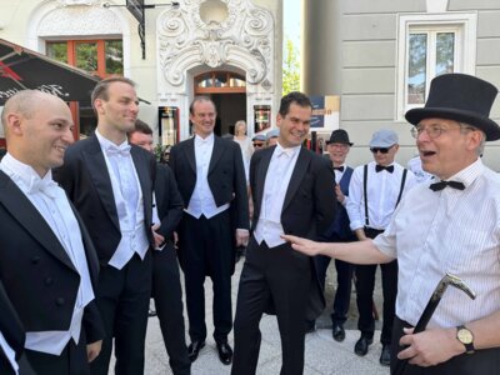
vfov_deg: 56.8
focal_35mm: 24
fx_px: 347
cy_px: 188
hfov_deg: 71.6
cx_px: 250
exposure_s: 1/587
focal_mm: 6.86
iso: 80
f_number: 1.78
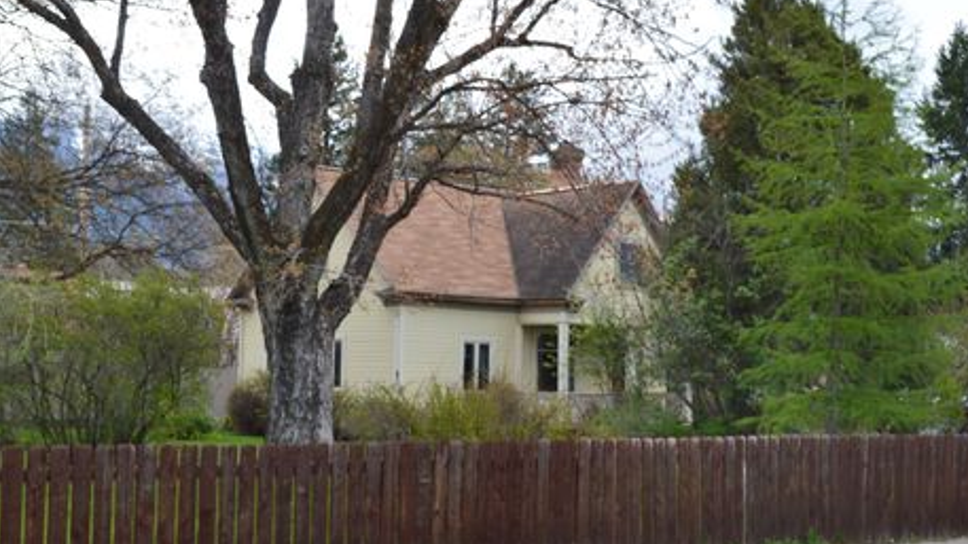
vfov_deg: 21.8
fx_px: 1412
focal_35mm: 55
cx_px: 491
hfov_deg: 37.8
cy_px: 261
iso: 400
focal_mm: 32
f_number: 9
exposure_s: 1/125
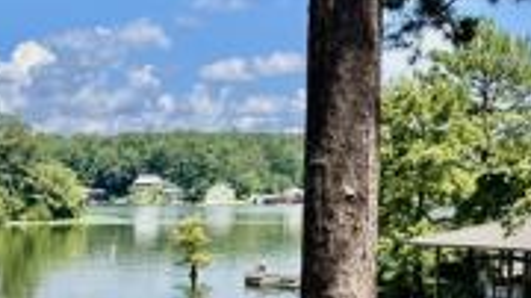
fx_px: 887
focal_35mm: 63
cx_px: 0
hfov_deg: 30.9
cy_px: 271
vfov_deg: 18.7
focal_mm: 5.1
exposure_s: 1/3215
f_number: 1.6
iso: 50
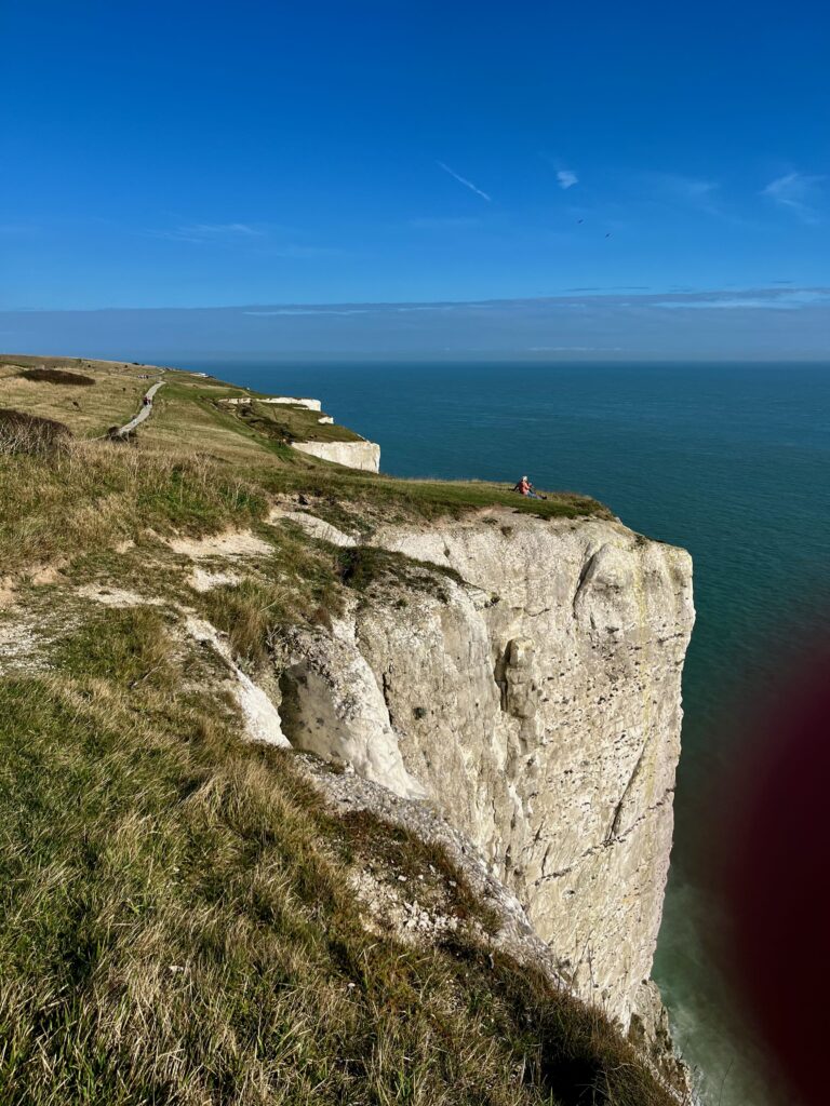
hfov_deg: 53.1
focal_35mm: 26
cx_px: 415
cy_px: 553
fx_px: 831
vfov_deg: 67.3
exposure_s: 1/7874
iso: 50
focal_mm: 5.1
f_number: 1.6
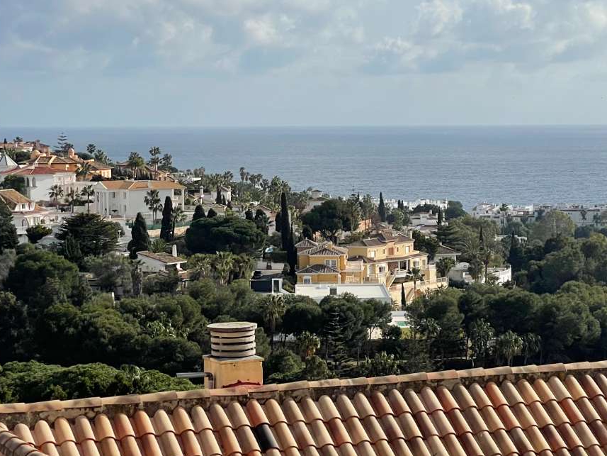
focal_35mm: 112
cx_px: 475
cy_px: 216
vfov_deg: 13.2
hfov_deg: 17.4
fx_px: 1964
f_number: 2.2
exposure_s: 1/2597
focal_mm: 7.5
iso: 20
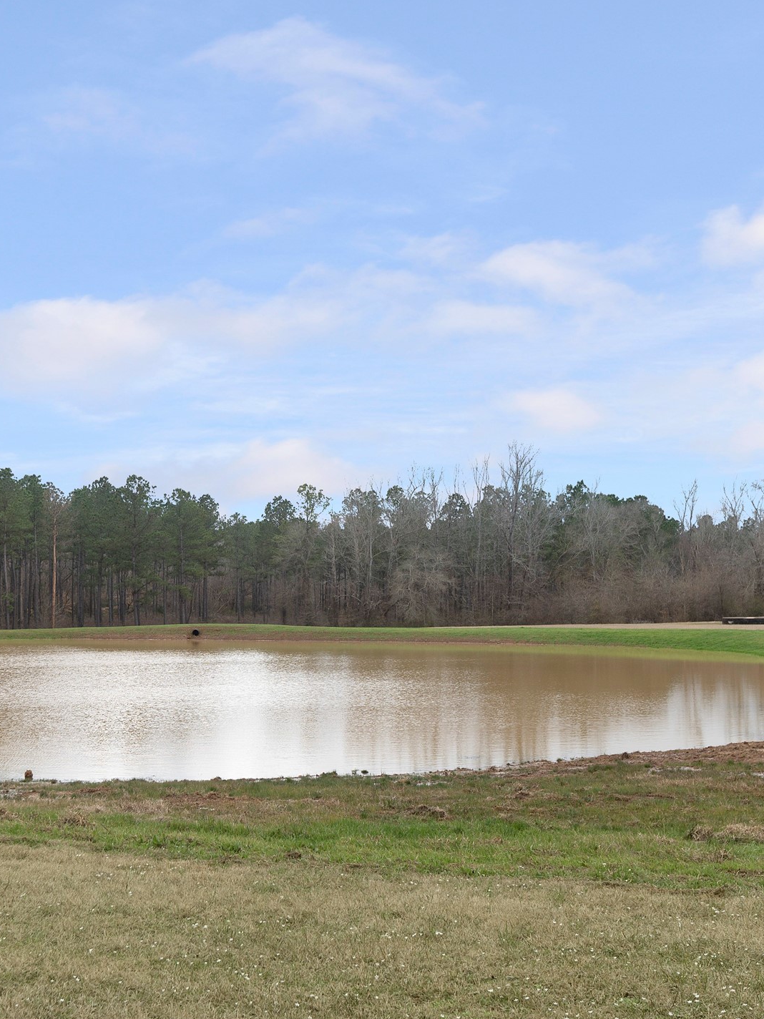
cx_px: 266
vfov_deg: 42.9
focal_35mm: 44
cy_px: 504
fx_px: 1295
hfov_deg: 32.6
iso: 320
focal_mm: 30
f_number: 9
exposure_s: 1/500
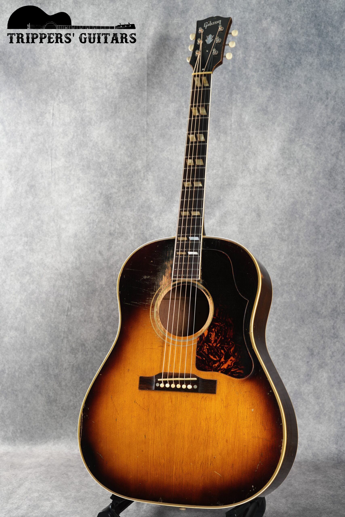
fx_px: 719
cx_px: 172
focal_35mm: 50
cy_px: 258
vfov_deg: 39.6
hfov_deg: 27.0
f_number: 6.3
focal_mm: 50
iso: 320
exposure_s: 1/1.6
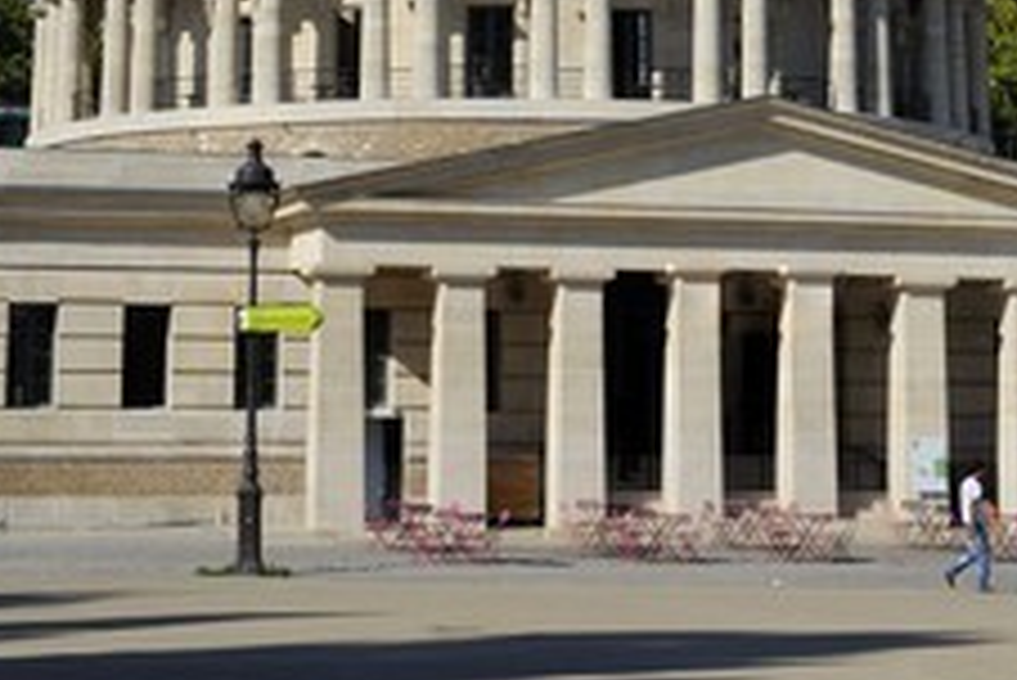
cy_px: 86
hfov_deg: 20.0
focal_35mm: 102
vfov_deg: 13.3
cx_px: 482
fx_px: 2883
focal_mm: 55
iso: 200
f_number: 14
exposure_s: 1/200
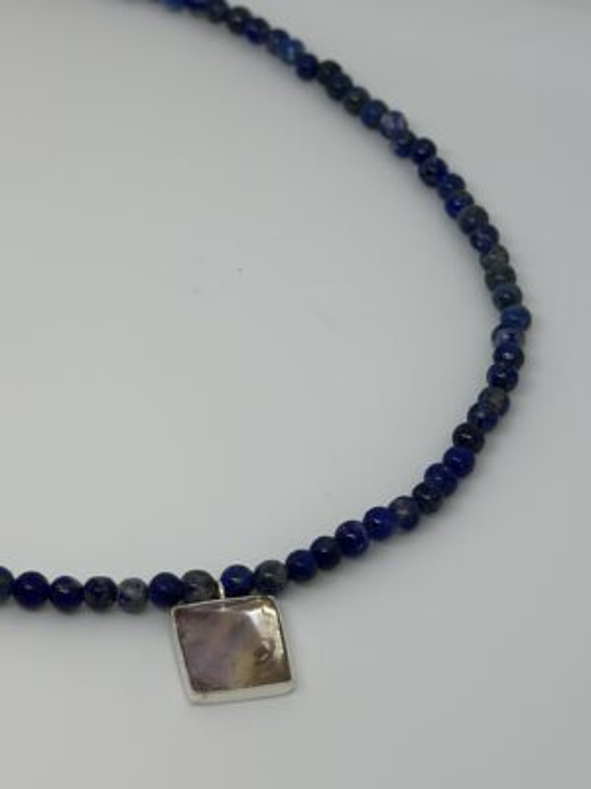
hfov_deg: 30.3
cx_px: 296
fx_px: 1093
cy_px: 394
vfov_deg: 39.7
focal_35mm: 48
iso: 80
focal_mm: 6.86
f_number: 1.78
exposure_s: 1/543
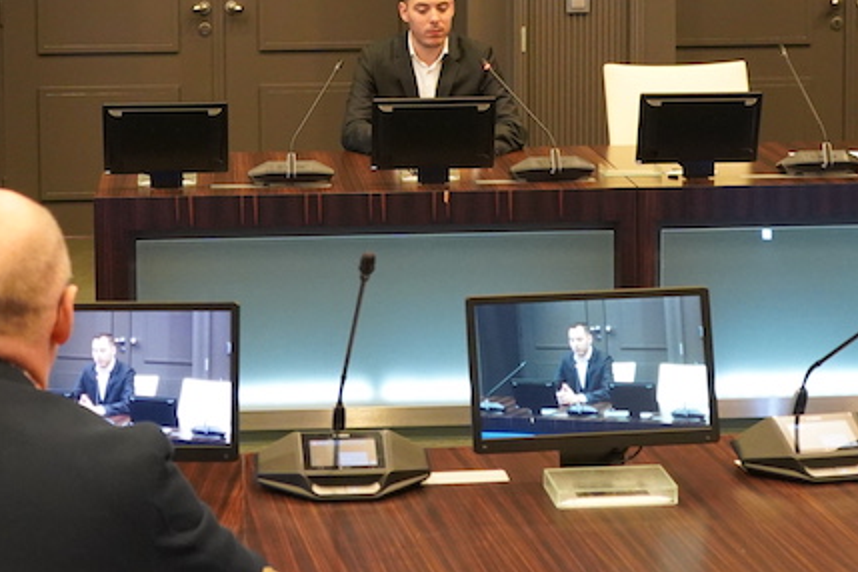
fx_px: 1835
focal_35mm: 77
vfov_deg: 17.3
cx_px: 306
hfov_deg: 26.2
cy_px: -21
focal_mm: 33
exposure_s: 1/160
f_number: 4
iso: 6400
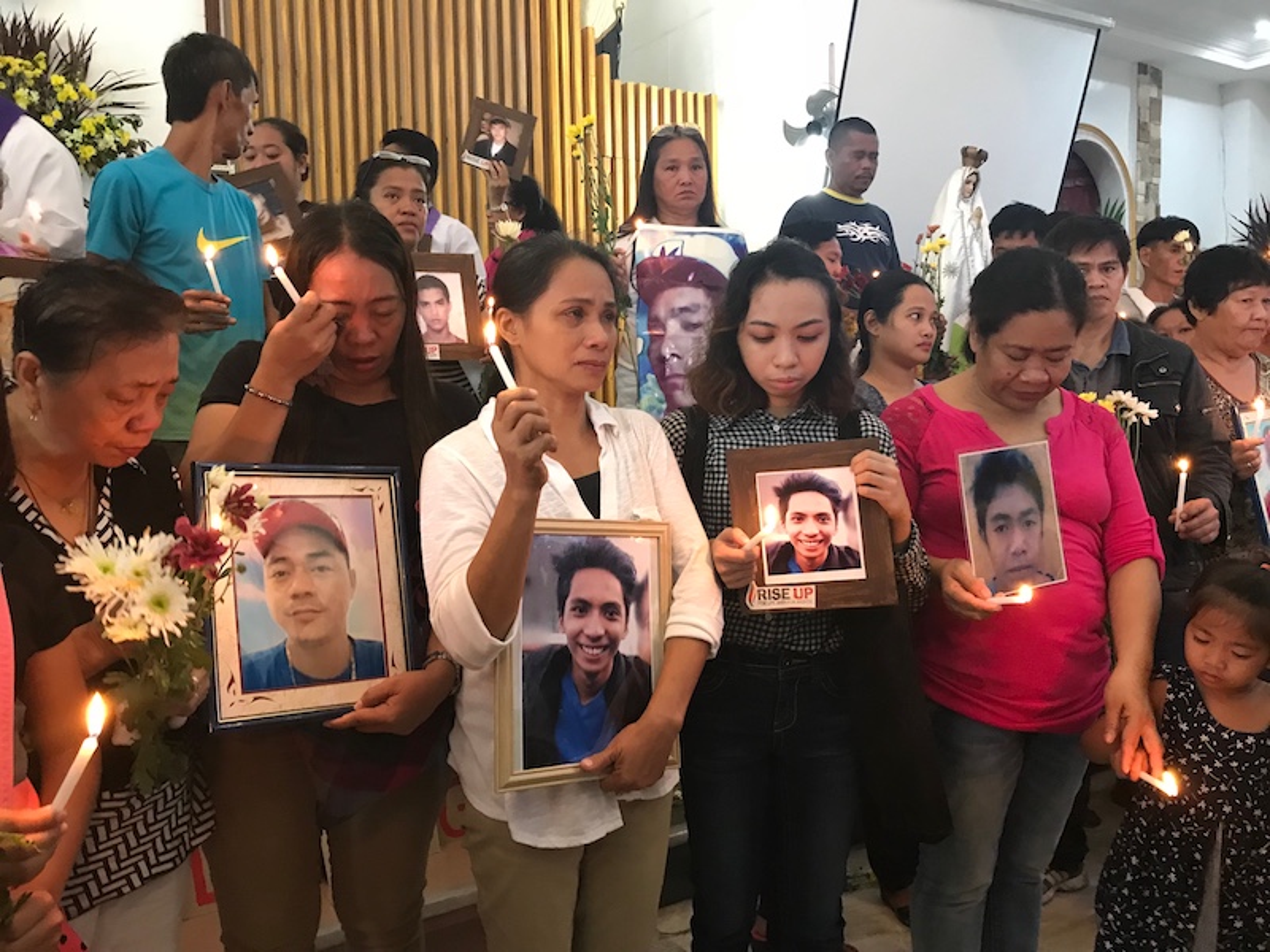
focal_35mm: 28
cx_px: 635
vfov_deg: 49.7
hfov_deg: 63.4
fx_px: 1027
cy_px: 476
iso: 100
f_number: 1.8
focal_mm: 3.99
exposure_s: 1/13
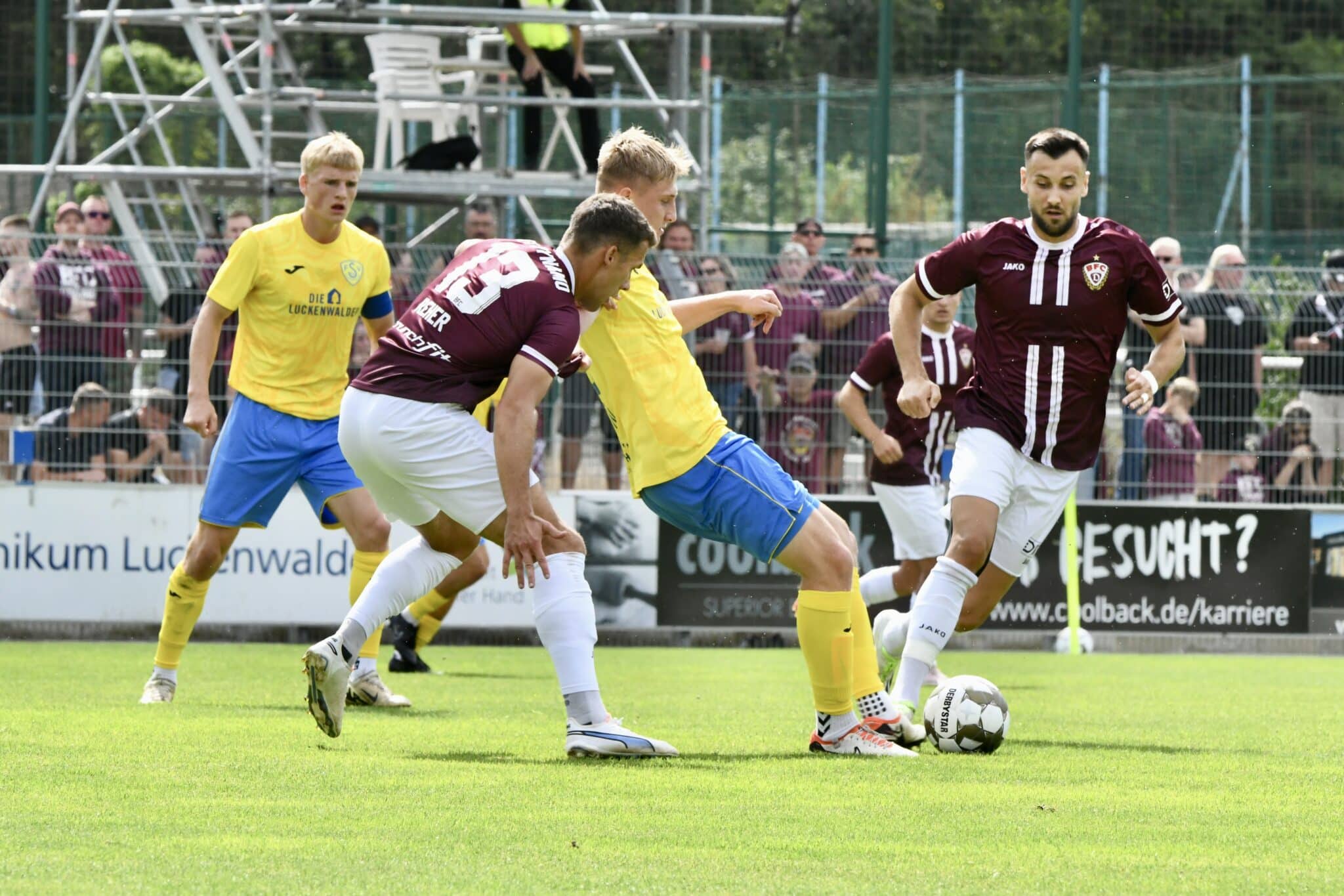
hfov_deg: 8.2
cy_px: 448
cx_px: 672
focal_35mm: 250
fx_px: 9332
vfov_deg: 5.5
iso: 2000
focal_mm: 250
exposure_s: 1/1600
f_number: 11
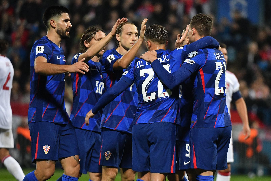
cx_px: 136
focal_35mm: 340
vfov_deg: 4.0
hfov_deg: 6.1
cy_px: 90
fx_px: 2559
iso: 6400
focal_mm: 340
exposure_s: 1/1600
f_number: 4
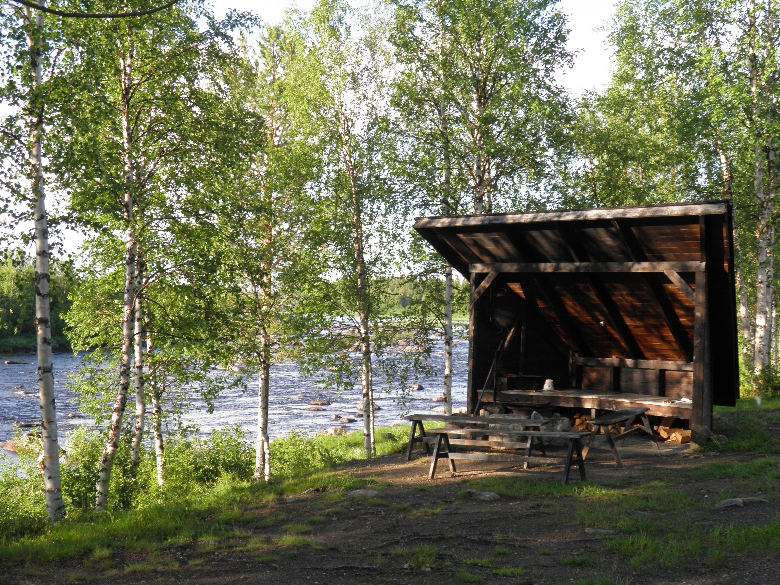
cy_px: 292
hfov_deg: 38.9
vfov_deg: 29.7
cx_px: 390
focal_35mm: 49
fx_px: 1104
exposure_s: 1/80
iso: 50
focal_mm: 8.9
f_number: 4.4
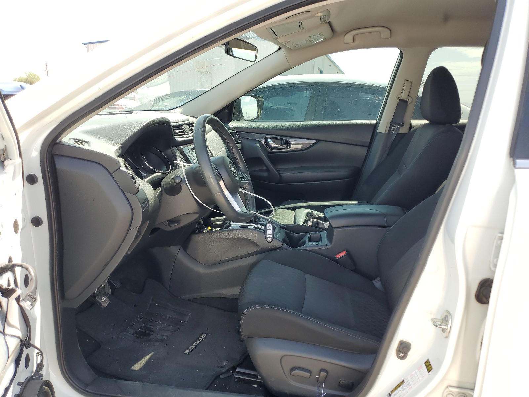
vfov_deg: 53.1
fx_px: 397
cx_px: 264
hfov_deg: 67.3
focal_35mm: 26
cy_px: 198
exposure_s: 1/500
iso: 50
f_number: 1.5
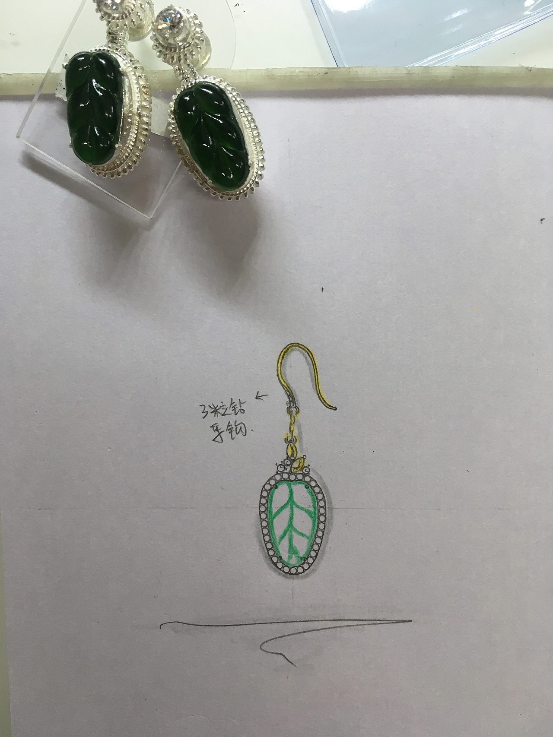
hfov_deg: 48.2
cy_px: 368
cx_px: 276
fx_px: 618
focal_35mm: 29
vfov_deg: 61.7
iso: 64
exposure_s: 1/33
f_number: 2.2
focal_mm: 4.15
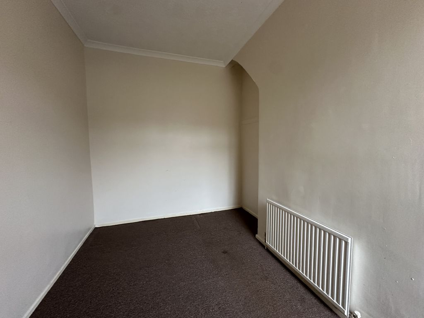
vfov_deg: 85.7
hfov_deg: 102.1
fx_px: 171
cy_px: 159
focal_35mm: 14
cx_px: 212
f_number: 2.2
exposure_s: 1/60
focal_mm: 2.22
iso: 400
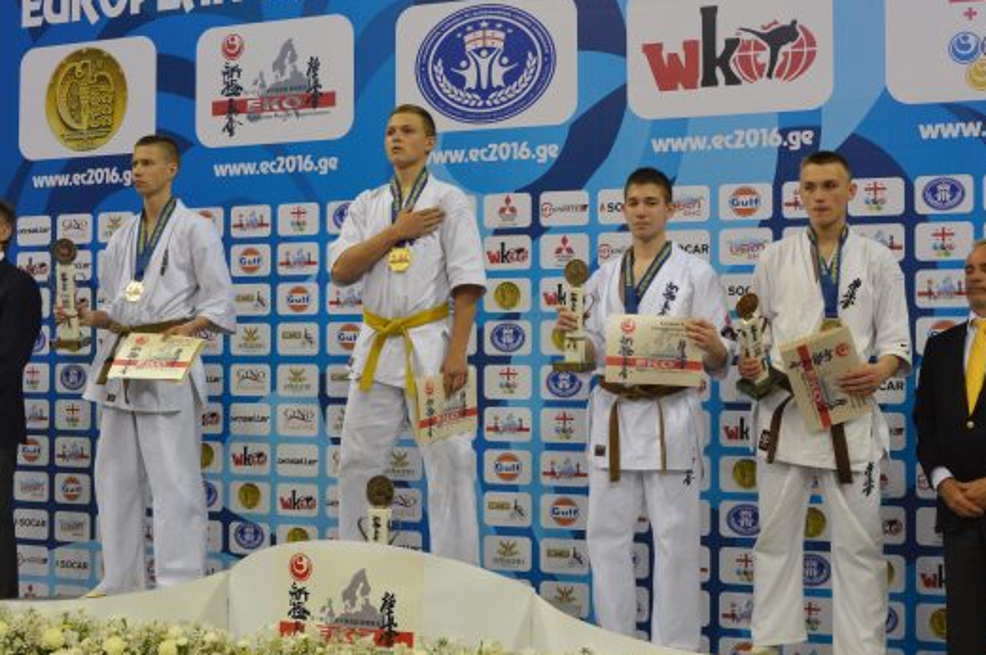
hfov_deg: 37.2
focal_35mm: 54
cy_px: 310
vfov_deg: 25.2
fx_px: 1466
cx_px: 492
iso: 400
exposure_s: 1/100
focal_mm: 31
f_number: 4.5
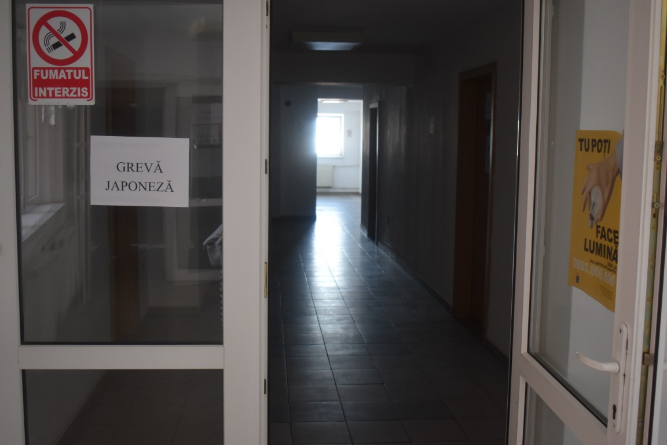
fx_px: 723
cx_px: 334
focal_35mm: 39
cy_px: 222
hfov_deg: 49.6
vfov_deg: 34.2
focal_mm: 26
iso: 900
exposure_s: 1/60
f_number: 4
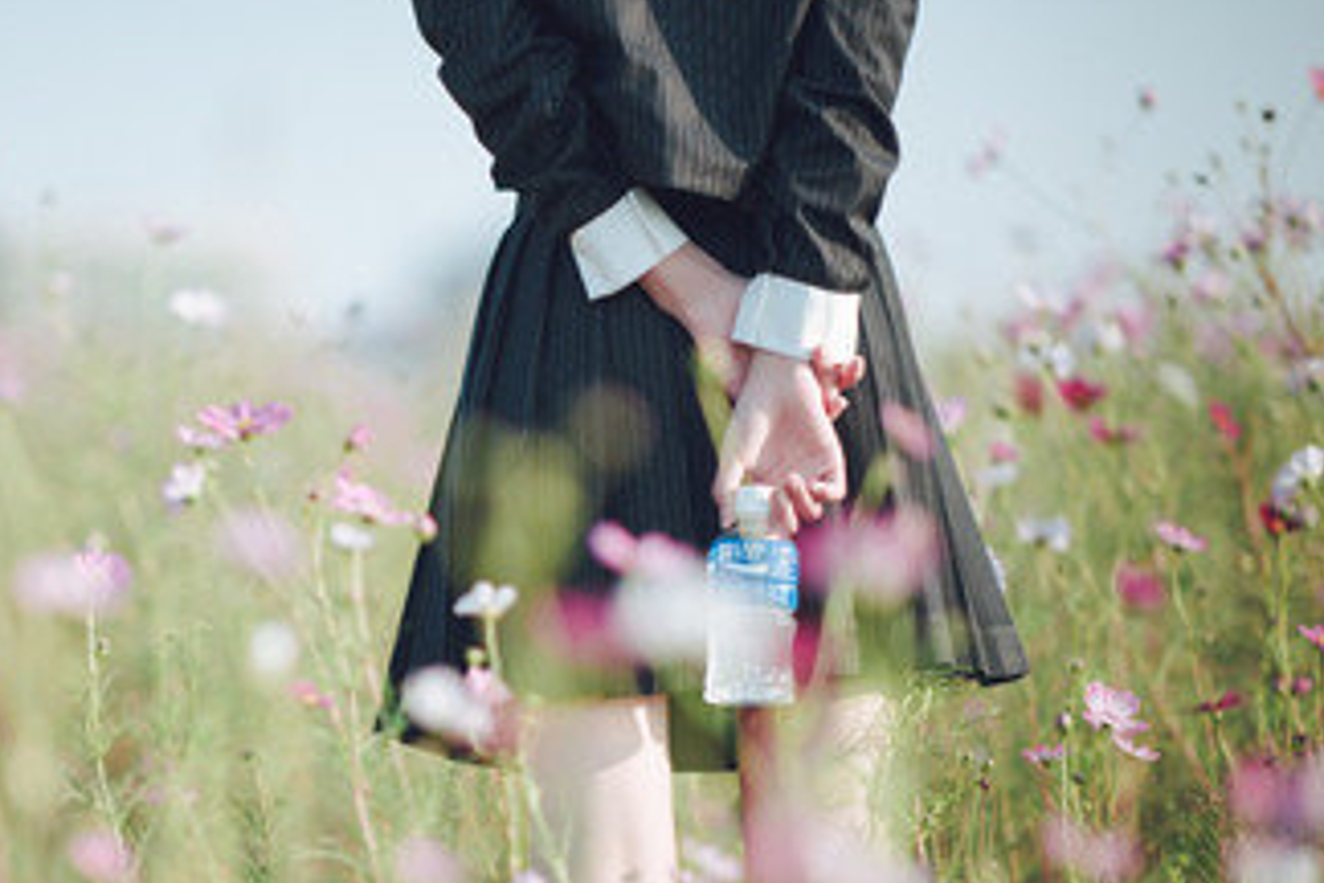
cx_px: 319
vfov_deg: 8.5
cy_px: 621
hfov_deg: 12.6
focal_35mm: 162
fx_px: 5958
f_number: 1.4
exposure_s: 1/4000
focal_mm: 105
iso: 100
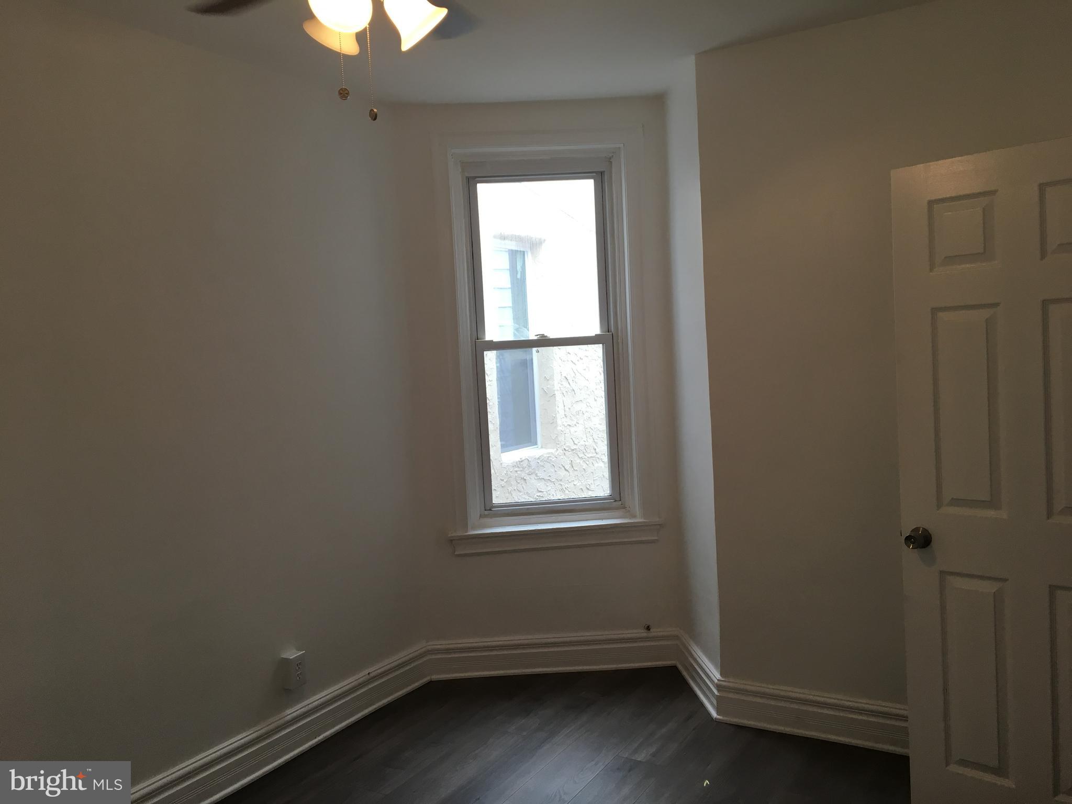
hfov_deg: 61.7
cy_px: 402
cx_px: 536
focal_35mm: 29
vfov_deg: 48.2
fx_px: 898
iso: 25
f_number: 2.2
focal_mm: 4.15
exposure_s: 1/40
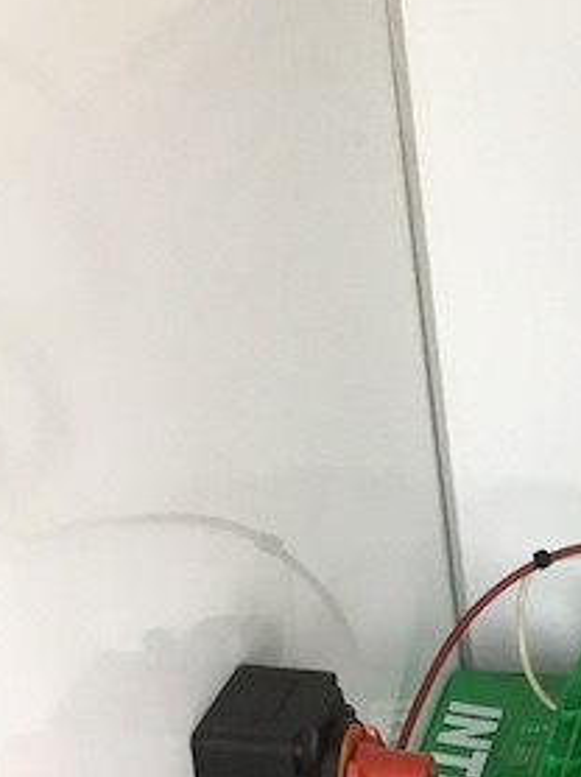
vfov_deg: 15.9
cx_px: 1103
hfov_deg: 11.4
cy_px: 954
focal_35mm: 119
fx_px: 2667
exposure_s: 1/40
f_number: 2.4
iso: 25
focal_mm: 3.3
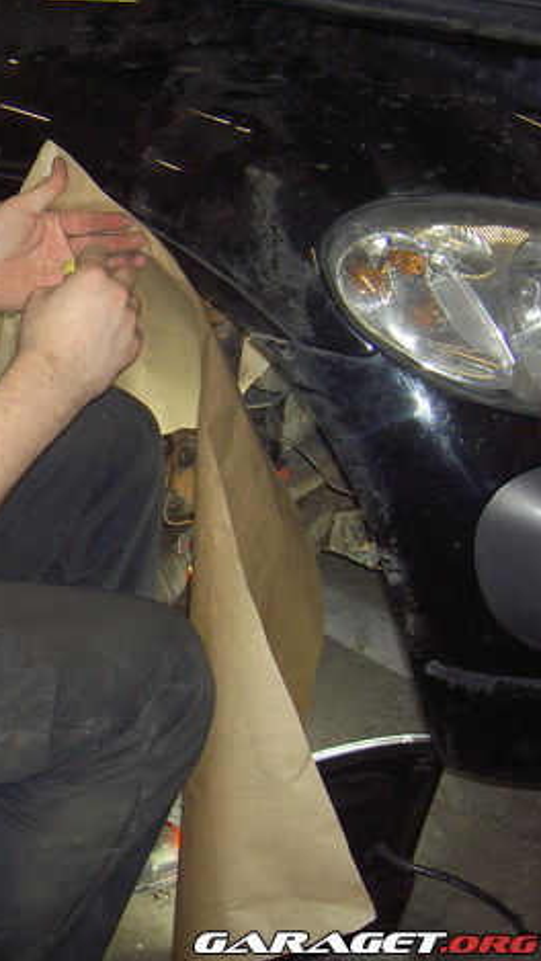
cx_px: -111
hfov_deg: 19.5
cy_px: 471
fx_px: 1478
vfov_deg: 36.0
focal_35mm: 58
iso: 200
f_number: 2.8
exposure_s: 1/125
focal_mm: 8
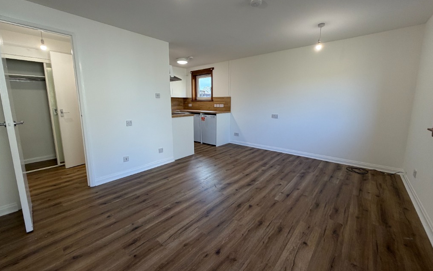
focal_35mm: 15
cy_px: 127
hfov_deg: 101.5
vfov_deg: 74.7
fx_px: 177
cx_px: 218
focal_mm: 2.22
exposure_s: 1/100
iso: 125
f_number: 2.2
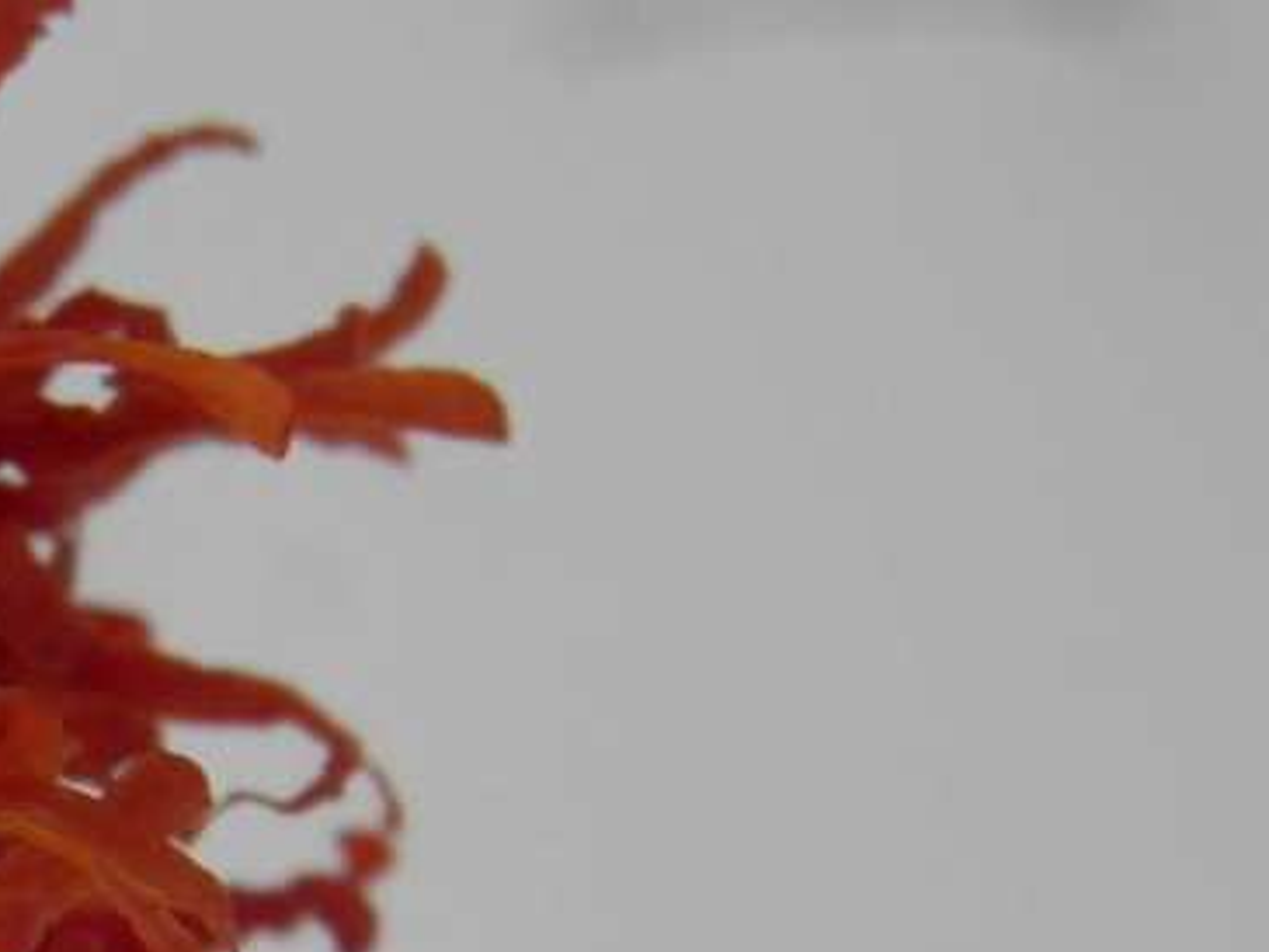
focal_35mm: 174
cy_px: 942
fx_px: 6381
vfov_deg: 8.5
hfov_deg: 11.2
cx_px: -21
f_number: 4.5
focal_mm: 15.1
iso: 152
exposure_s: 1/124
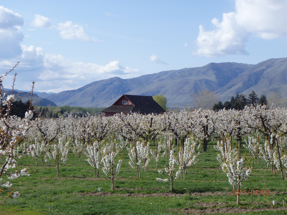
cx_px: 144
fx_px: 605
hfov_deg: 26.7
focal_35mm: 73
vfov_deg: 20.2
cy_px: 108
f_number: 5.7
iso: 125
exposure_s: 1/500
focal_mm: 13.1
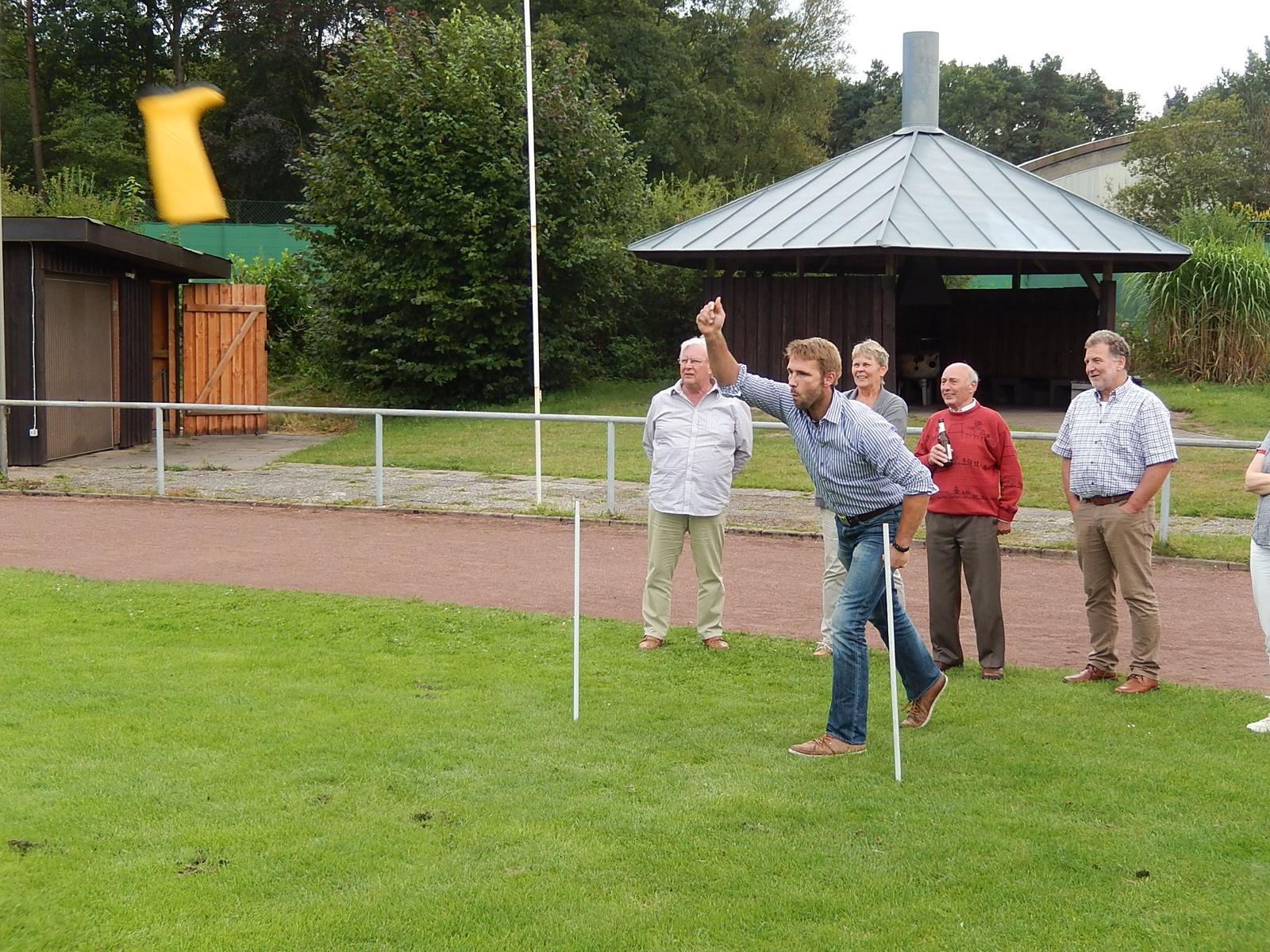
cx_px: 635
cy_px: 476
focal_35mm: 51
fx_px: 1871
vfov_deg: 28.6
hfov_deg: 37.5
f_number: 4.5
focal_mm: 9.2
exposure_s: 1/200
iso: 125
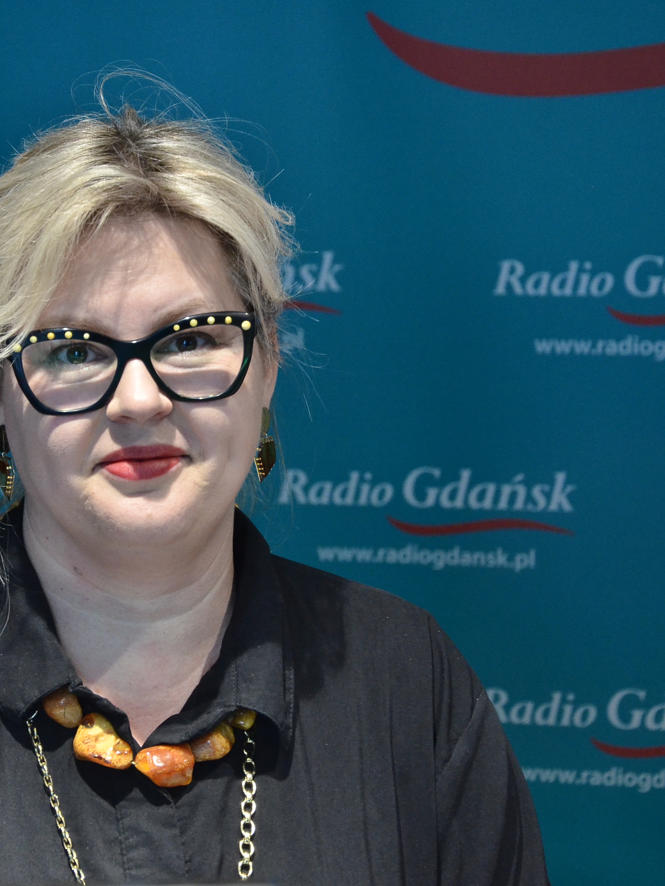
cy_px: 442
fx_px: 3458
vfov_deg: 14.6
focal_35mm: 135
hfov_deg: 11.0
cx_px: 185
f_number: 5.3
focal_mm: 62
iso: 1600
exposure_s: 1/40
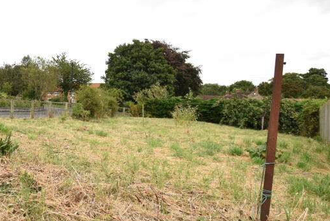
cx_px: 38
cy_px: 73
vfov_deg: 43.0
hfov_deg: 54.6
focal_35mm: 30
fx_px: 275
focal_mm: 10
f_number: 4.5
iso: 640
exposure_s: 1/640
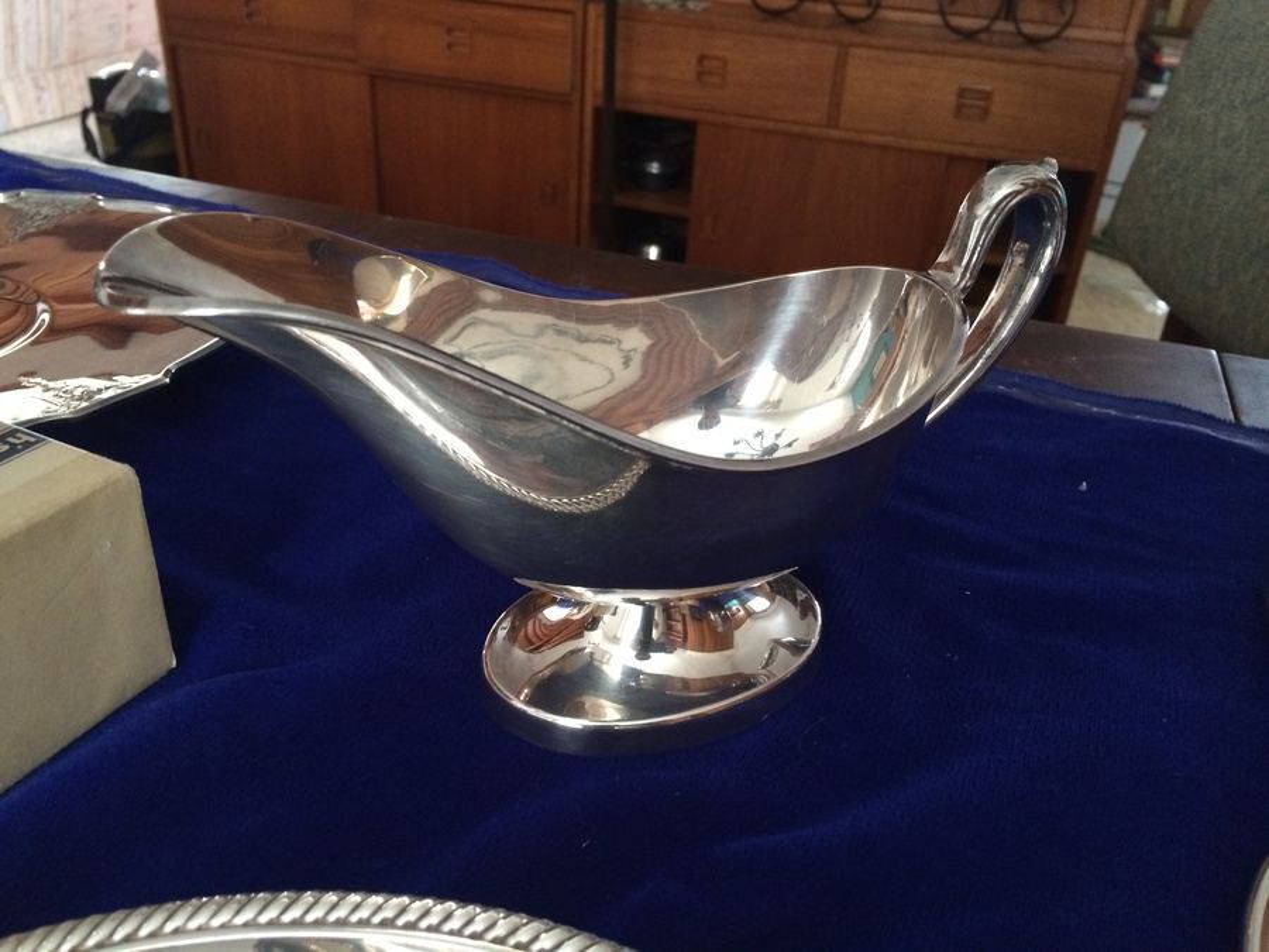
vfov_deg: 46.8
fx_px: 1100
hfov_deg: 60.0
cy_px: 476
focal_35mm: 30
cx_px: 634
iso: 320
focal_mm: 4.12
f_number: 2.2
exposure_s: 1/17
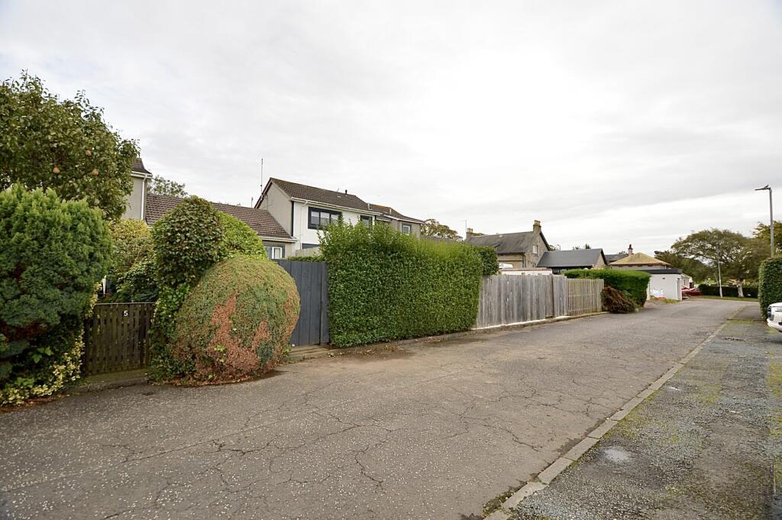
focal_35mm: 15
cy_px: 260
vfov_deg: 77.2
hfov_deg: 100.4
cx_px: 391
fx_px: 326
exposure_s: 1/160
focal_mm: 10
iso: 100
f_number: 6.3
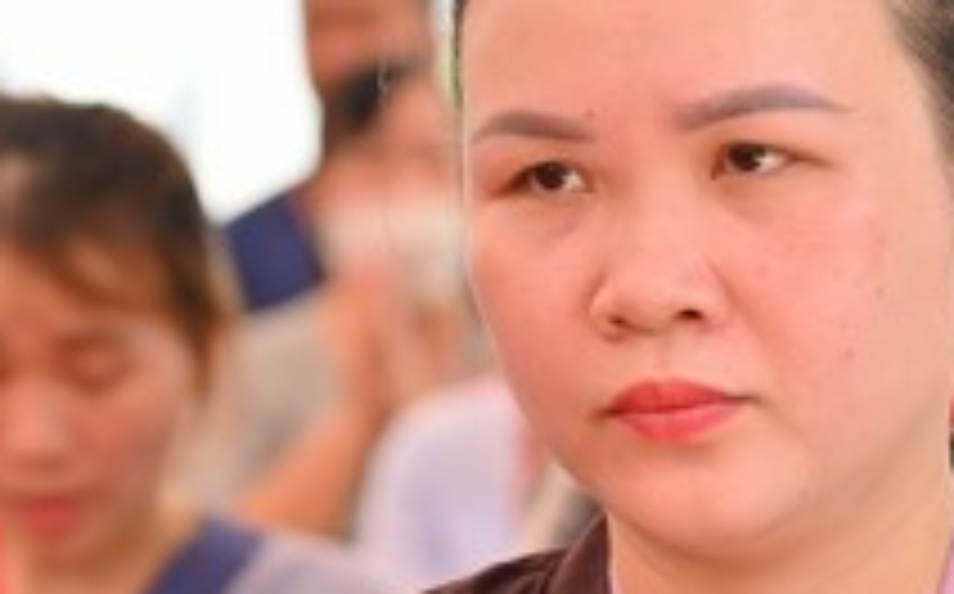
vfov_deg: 4.2
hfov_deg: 6.7
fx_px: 8129
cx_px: 691
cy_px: 850
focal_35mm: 313
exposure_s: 1/60
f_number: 5
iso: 100
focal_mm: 100
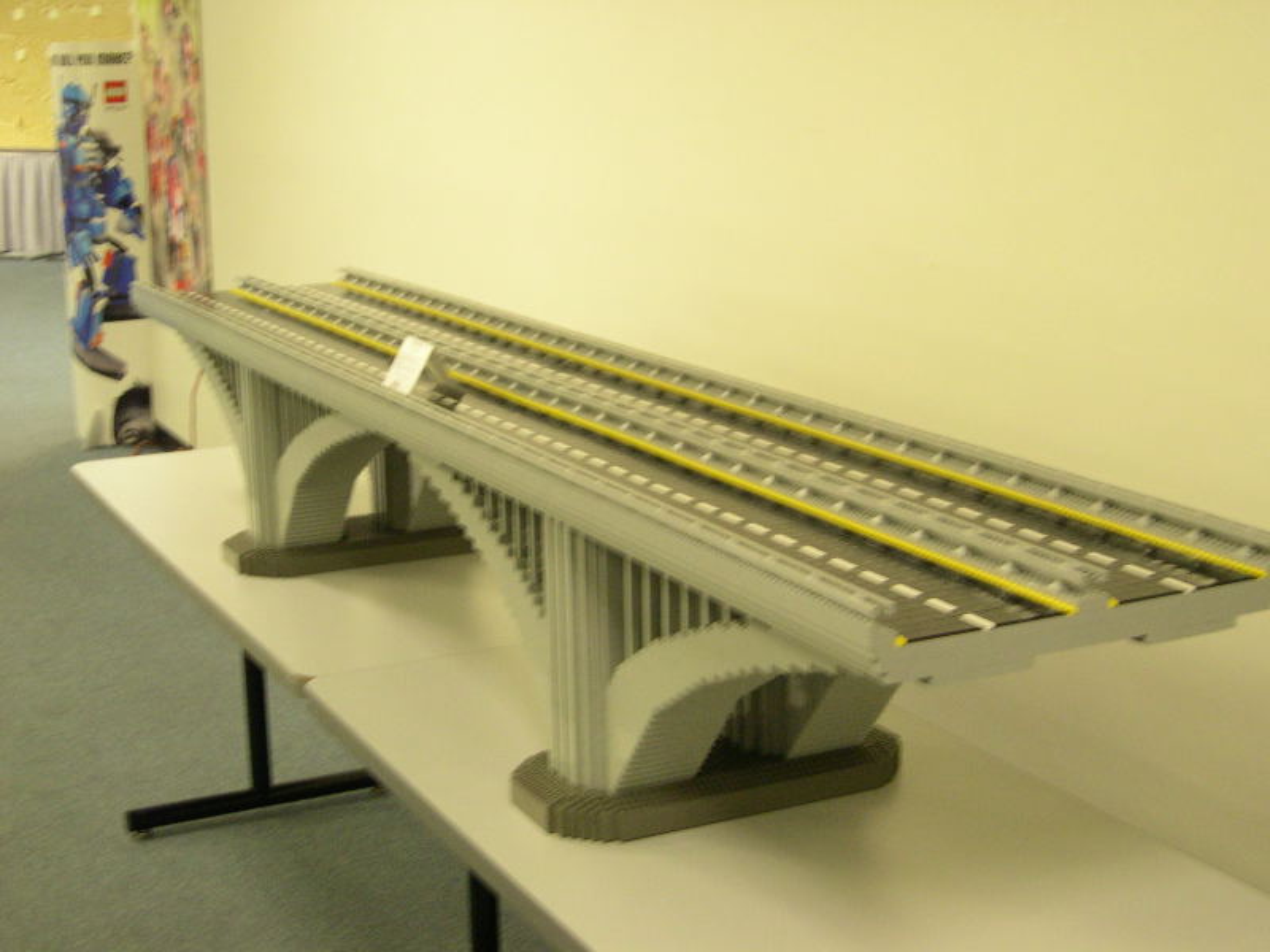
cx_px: 635
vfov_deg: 28.0
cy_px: 476
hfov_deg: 36.8
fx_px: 1908
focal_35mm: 52
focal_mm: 11.1
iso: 400
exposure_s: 1/11.3
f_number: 3.2
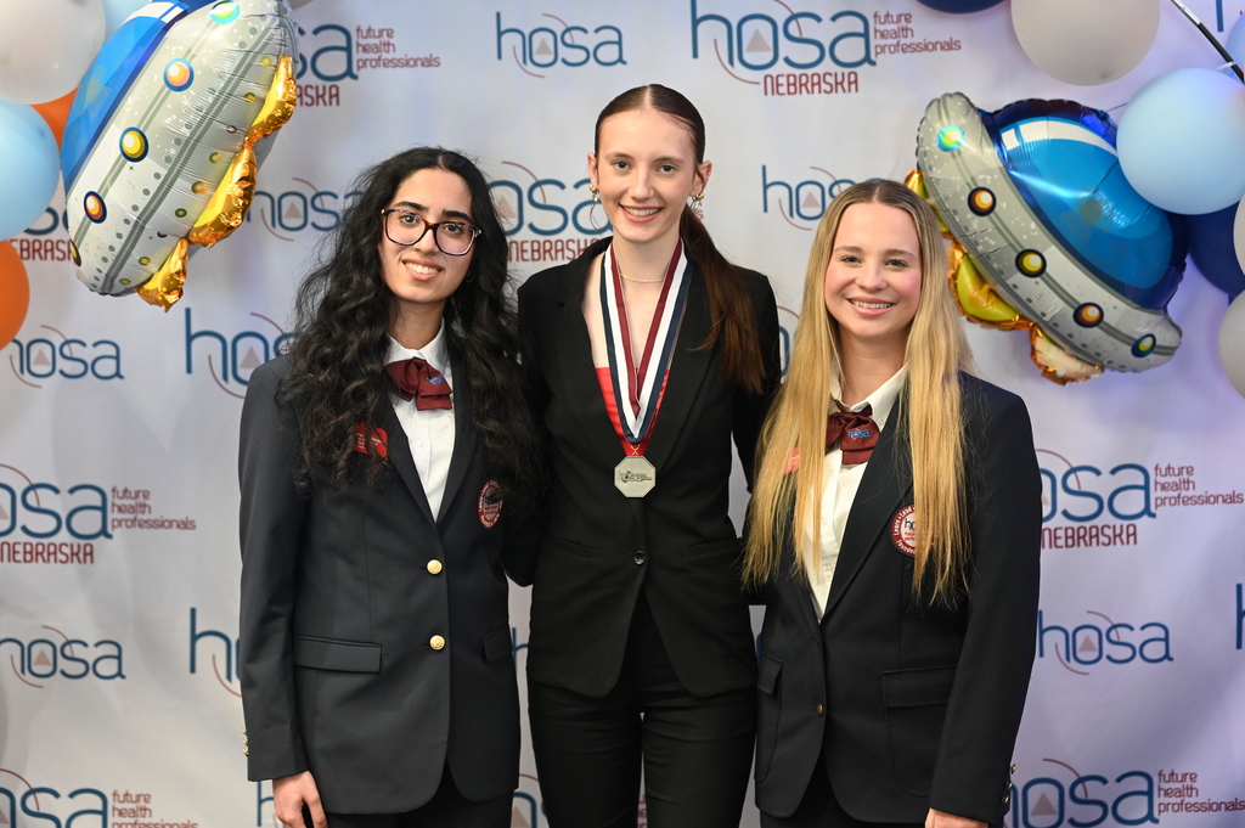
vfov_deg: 16.0
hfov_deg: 23.9
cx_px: 622
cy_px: 414
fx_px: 2937
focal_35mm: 85
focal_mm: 85
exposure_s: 1/125
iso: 3200
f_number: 2.8
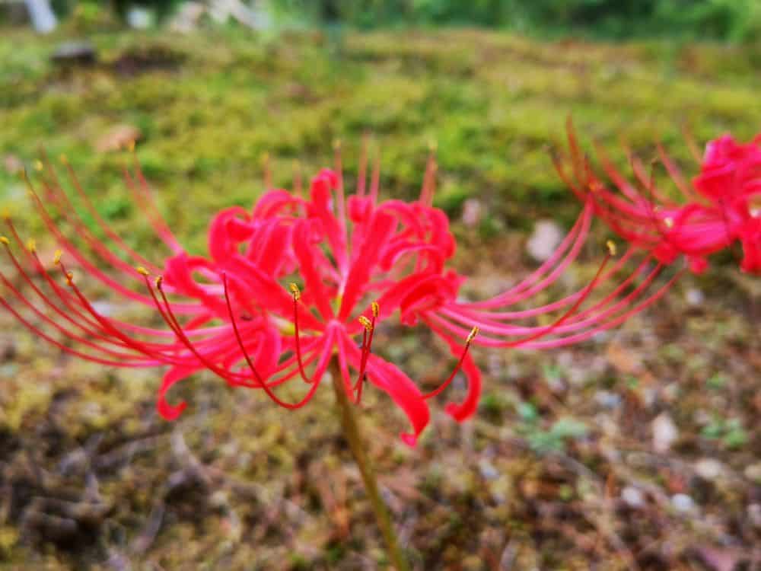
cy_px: 286
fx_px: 725
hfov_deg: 55.4
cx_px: 380
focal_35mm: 33
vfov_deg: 42.9
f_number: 1.8
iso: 50
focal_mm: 4.75
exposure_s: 1/394
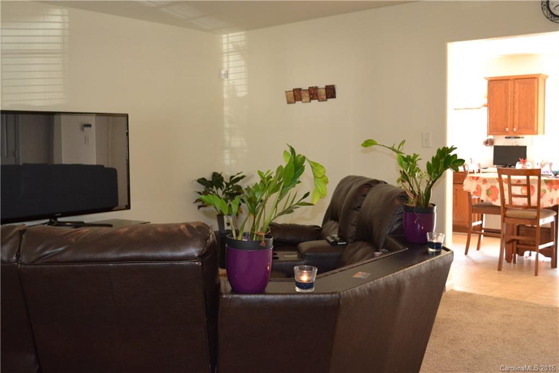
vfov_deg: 36.8
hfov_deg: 53.1
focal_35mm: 36
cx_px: 280
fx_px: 559
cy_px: 186
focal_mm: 24
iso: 1100
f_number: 4
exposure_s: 1/60
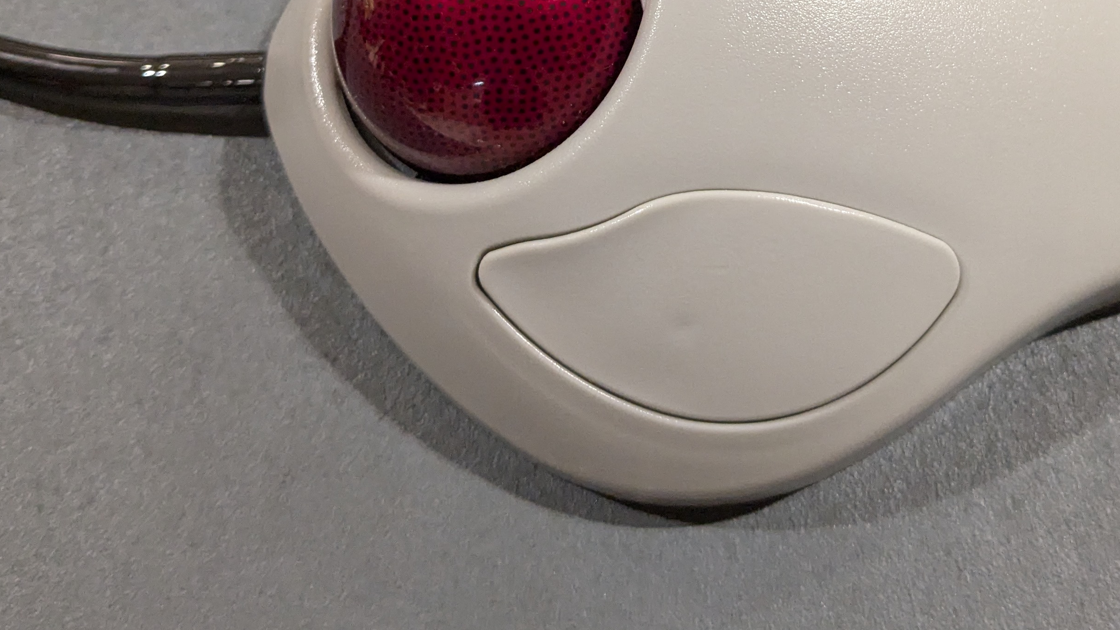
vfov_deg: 23.5
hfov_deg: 41.8
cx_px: 686
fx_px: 1455
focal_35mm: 49
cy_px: 6
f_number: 1.73
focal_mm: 4.38
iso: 1017
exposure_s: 1/120
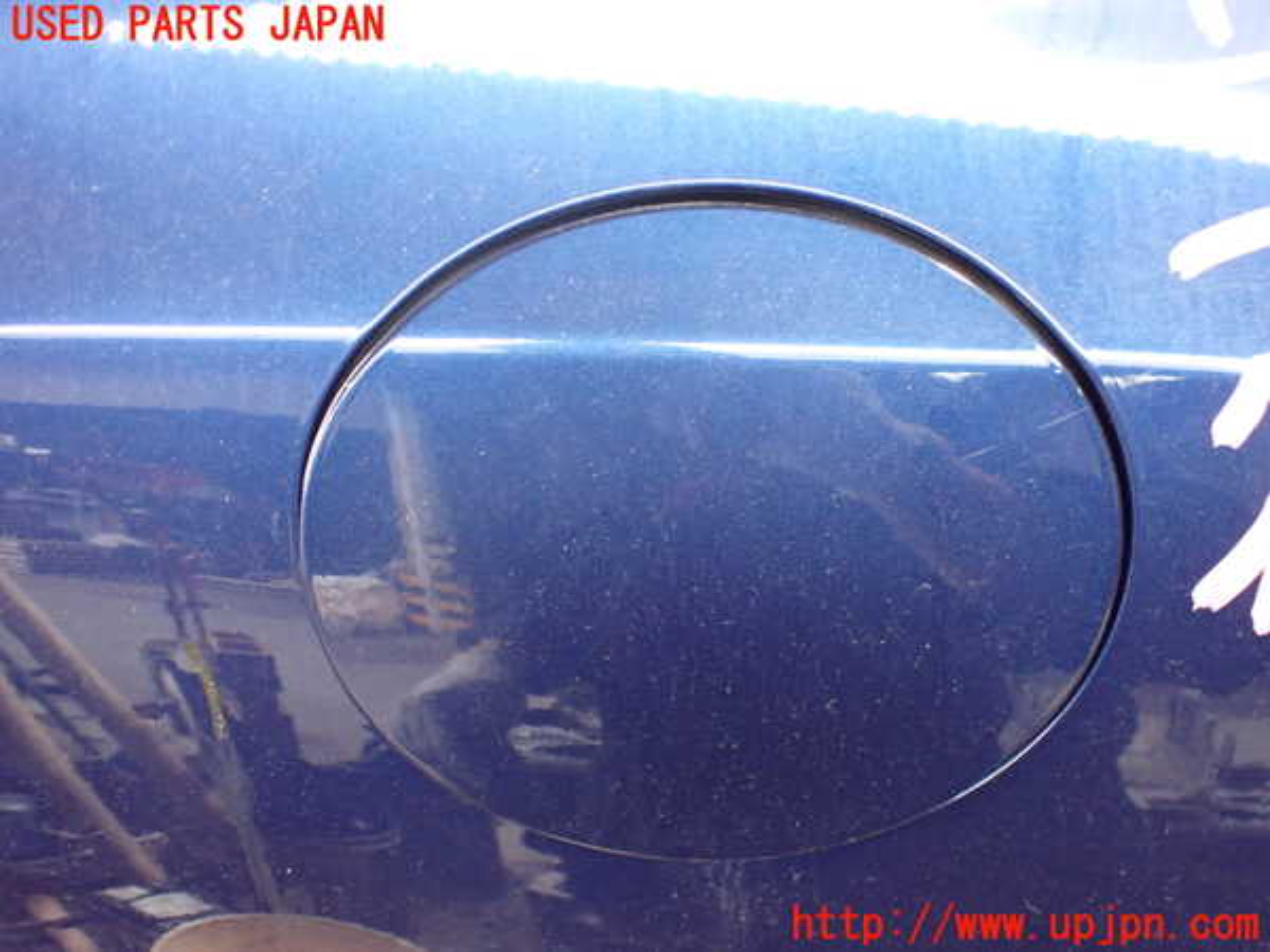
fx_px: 1101
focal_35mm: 30
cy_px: 476
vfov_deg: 46.8
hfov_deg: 60.0
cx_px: 635
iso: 800
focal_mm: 5.4
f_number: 2.3
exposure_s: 1/40
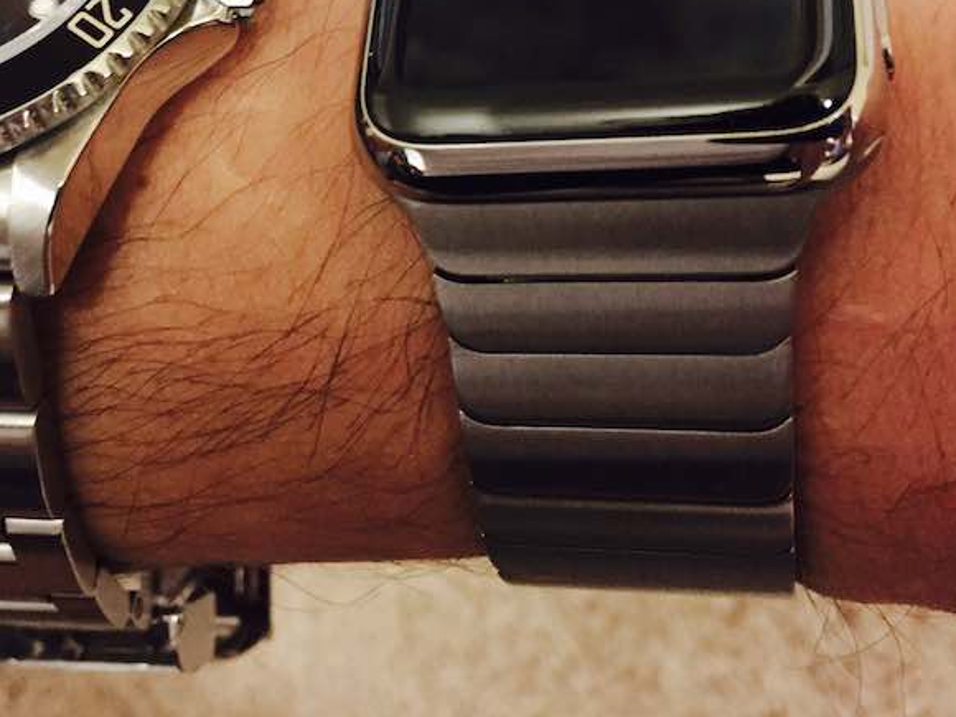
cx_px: 348
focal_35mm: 50
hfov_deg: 37.9
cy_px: 124
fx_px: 1381
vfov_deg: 28.4
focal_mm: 4.15
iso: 500
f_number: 2.2
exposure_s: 1/15
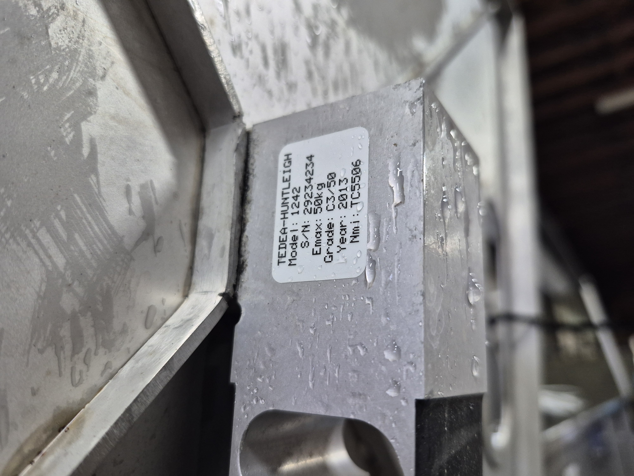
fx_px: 421
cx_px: 317
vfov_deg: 58.9
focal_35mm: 23
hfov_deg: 73.9
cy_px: 238
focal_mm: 5.4
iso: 400
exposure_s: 1/120
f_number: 1.8
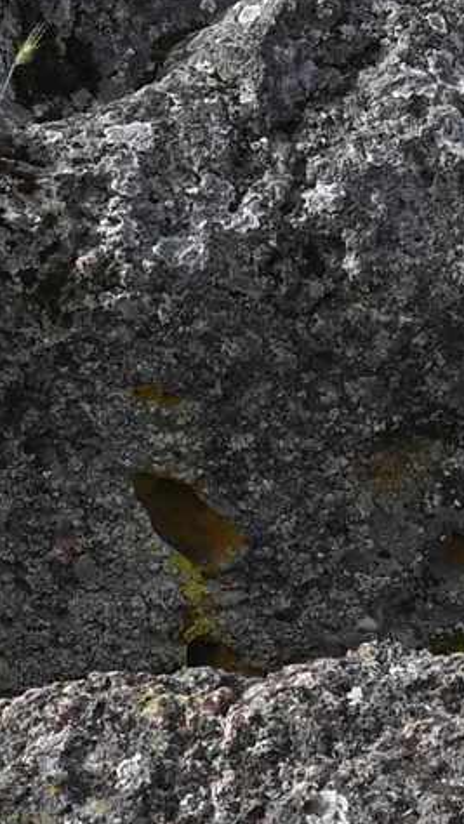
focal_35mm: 163
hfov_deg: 7.5
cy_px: 35
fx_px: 3561
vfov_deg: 13.1
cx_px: 290
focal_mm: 16
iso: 100
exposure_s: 1/320
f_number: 6.3
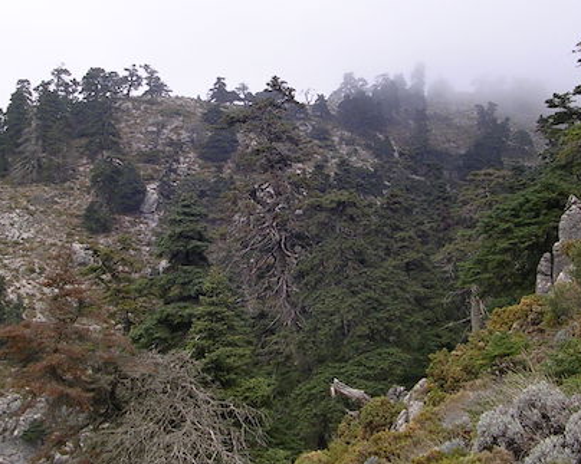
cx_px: 292
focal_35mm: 67
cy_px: 195
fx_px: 1152
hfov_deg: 28.3
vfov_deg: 22.8
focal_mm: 5.8
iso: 50
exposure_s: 1/78.6
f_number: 2.8
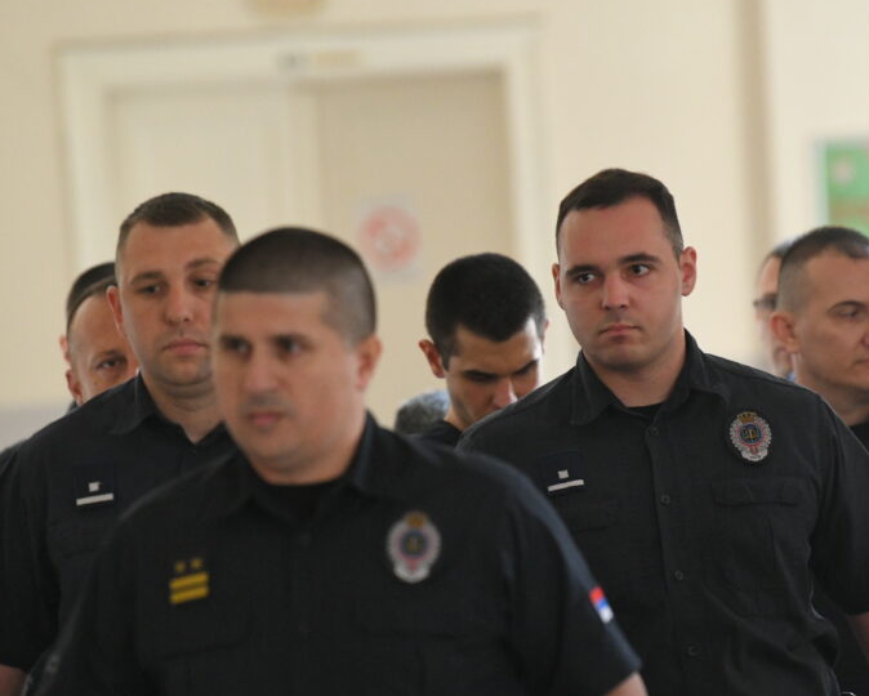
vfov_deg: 5.4
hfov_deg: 6.8
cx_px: 485
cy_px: 401
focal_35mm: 285
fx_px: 7334
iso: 6400
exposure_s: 1/320
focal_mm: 200
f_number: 4
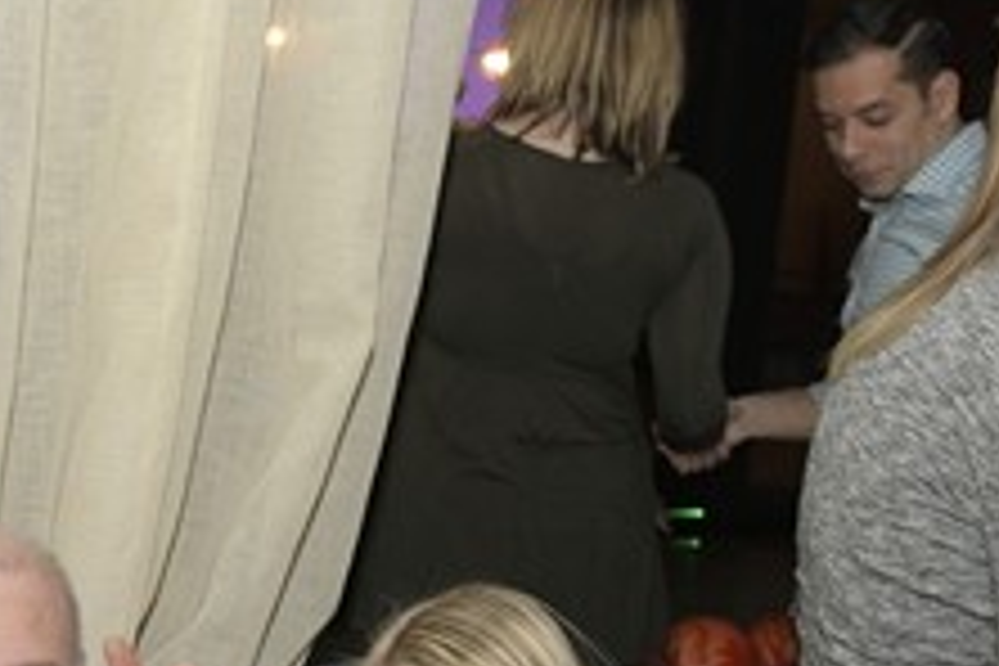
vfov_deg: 12.9
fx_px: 2886
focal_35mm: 104
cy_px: 772
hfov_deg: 19.0
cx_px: -45
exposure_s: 1/100
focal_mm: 28
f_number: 4
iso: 2000
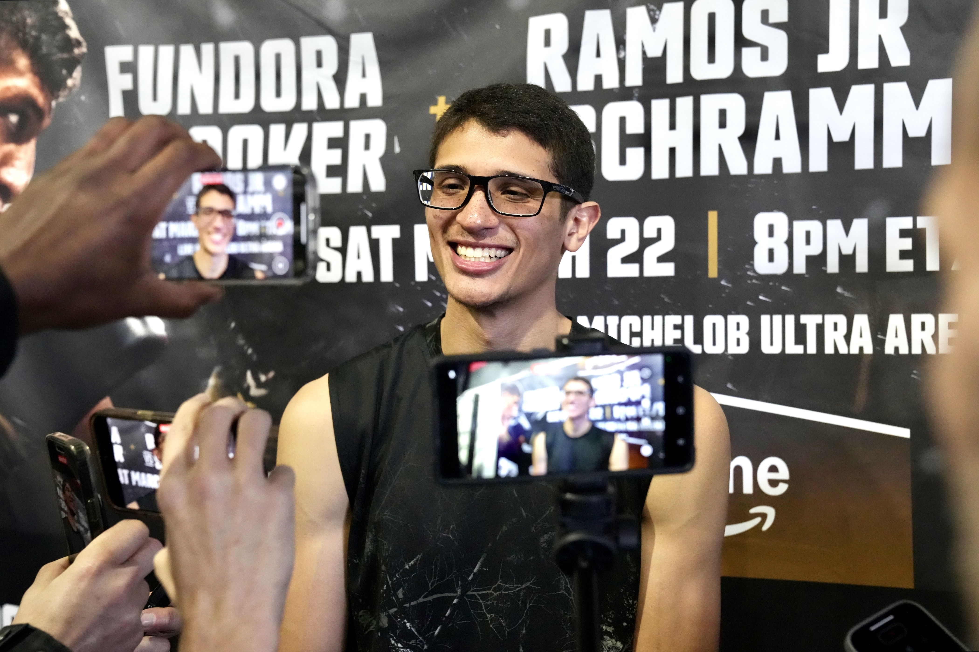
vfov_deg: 29.2
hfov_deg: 42.7
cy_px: 326
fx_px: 1251
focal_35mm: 46
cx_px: 490
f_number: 4.5
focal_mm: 46
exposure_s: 1/800
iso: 10000
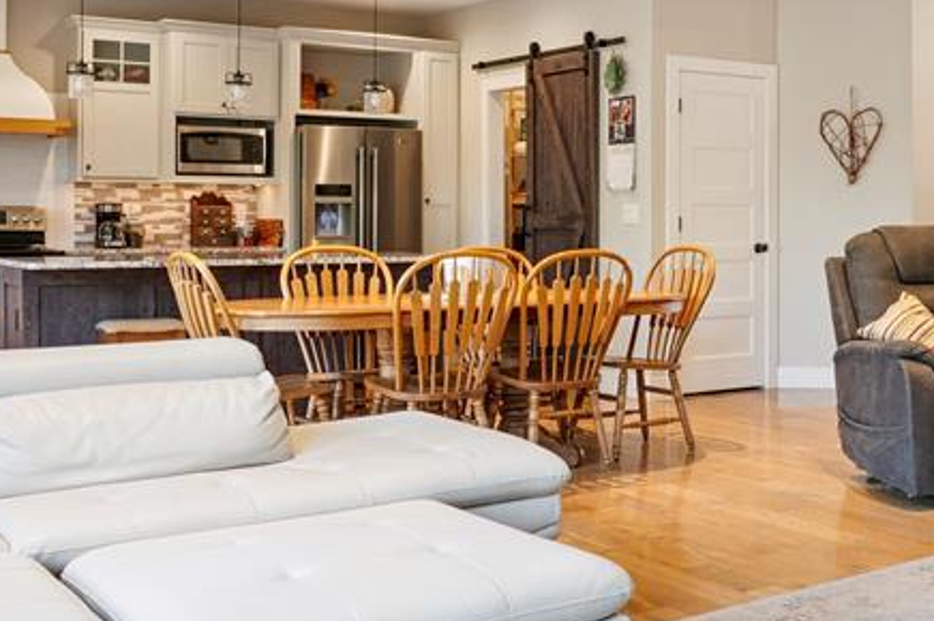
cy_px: 190
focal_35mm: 47
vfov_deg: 28.4
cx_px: 767
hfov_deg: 40.0
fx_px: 1218
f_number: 9
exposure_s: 1/30
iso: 800
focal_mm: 16
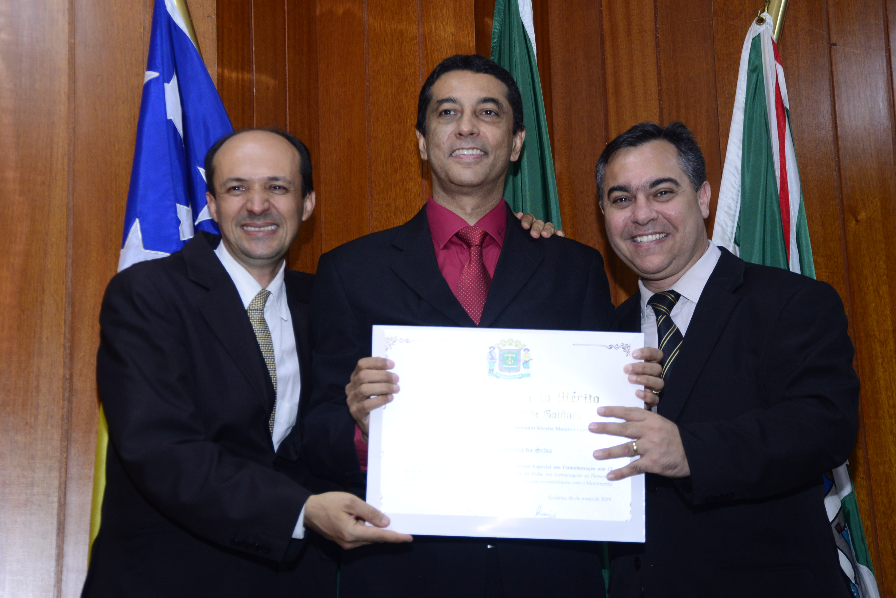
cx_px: 448
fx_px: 1643
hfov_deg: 30.5
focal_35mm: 66
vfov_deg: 20.6
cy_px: 299
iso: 1600
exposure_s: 1/125
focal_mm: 66
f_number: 5.3
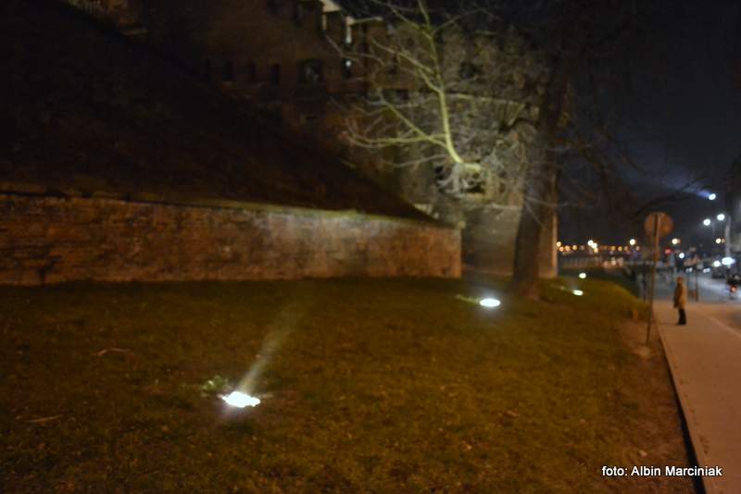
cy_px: 247
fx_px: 679
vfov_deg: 40.0
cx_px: 370
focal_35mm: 33
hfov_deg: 57.2
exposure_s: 1/8
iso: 3200
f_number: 3.8
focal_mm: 22
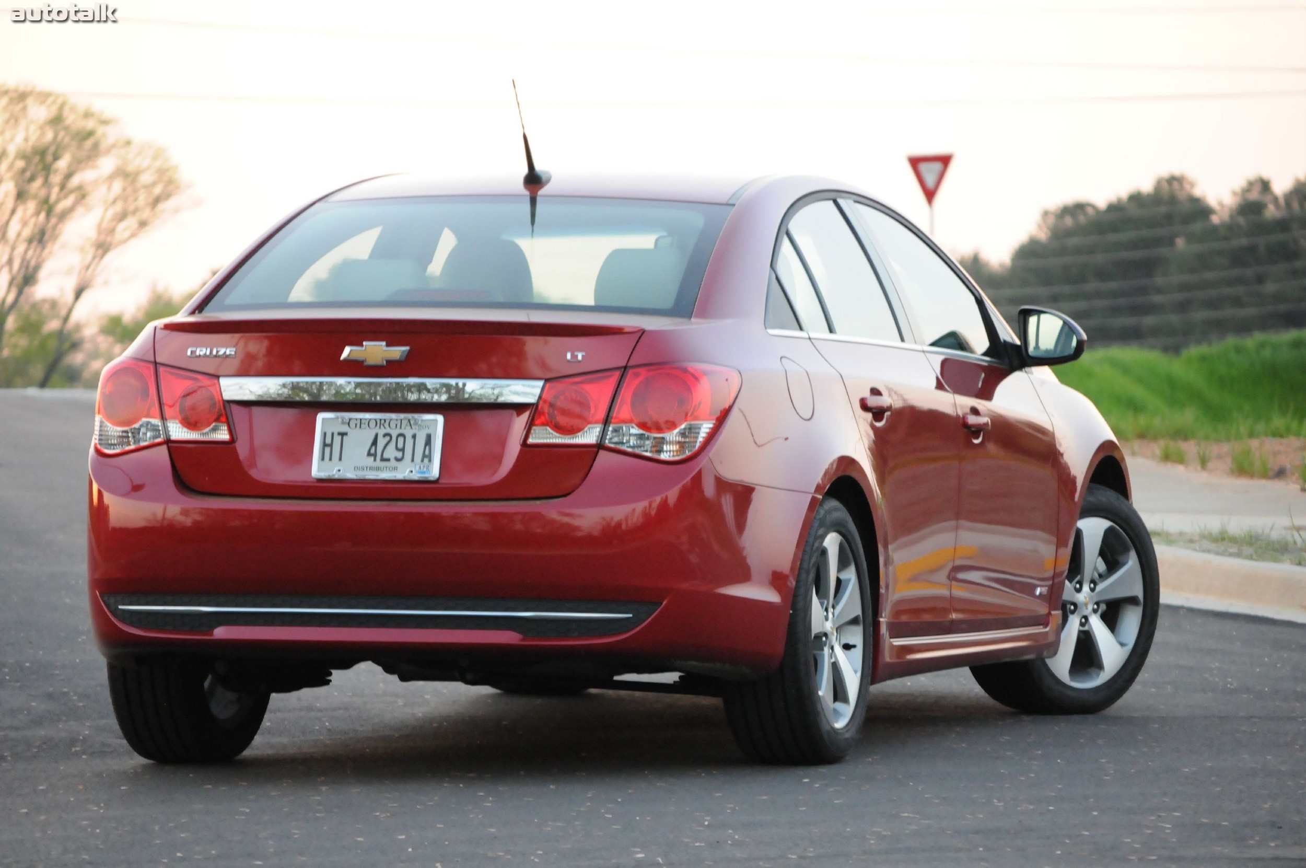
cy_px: 434
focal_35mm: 180
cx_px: 653
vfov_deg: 7.6
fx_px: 6523
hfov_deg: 11.4
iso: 2000
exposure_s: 1/125
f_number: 5
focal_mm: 120
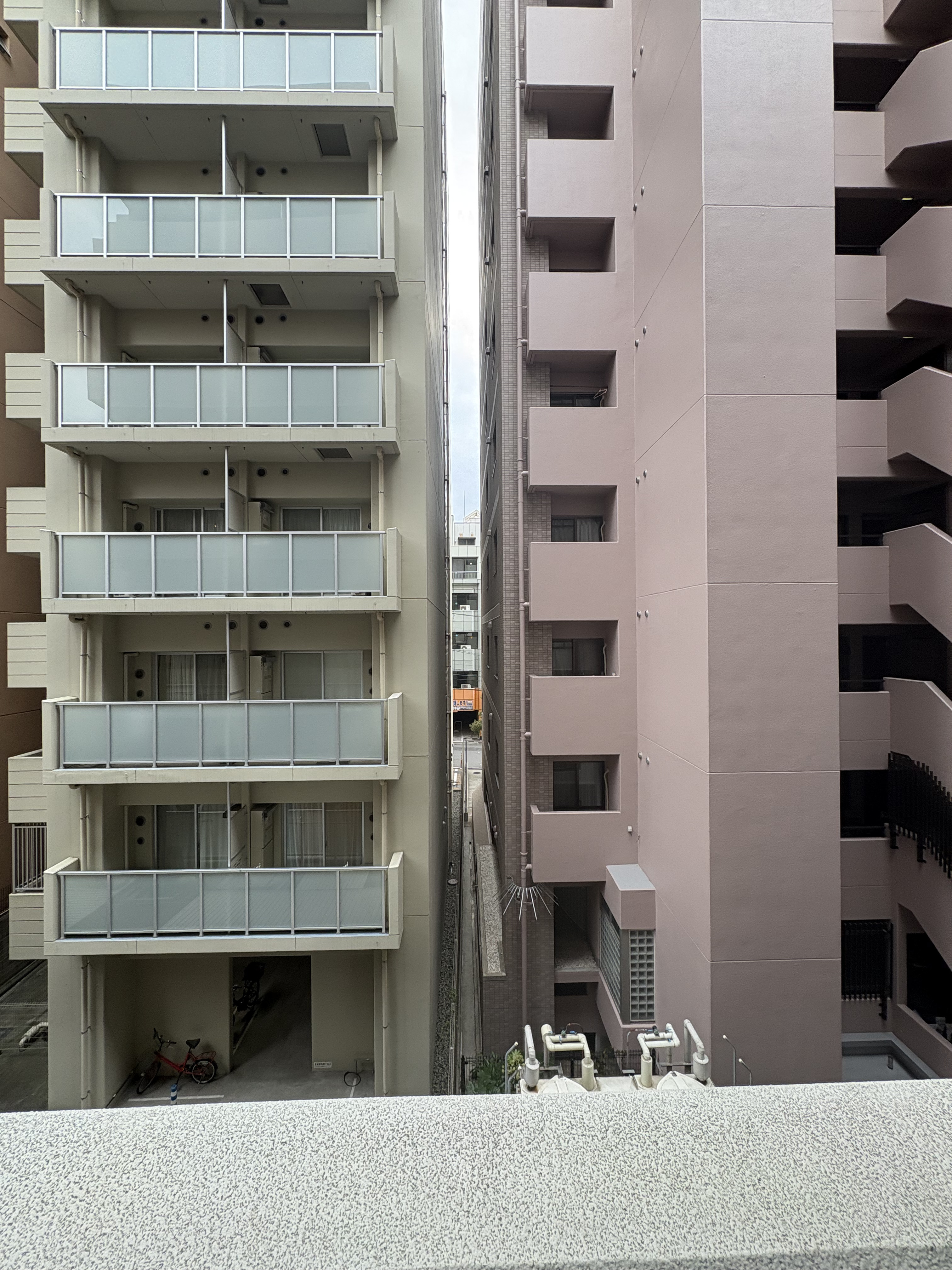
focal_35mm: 14
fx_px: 513
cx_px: 476
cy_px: 635
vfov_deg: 102.1
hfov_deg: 85.7
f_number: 2.2
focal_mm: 2.22
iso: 50
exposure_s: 1/99
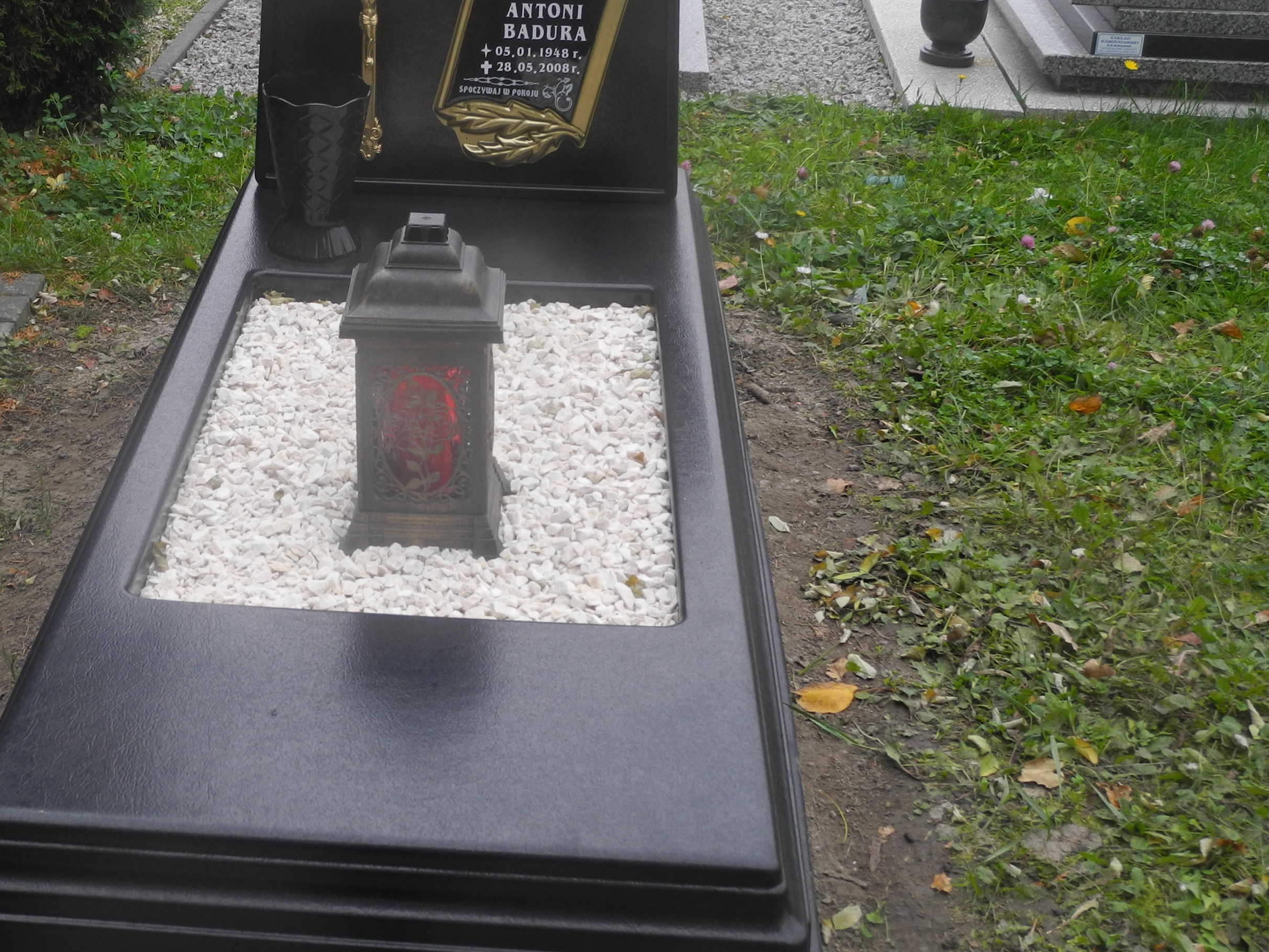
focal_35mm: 57
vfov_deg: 25.5
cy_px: 329
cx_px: 360
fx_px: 2090
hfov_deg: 33.3
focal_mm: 8.1
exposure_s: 1/80
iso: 100
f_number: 3.2
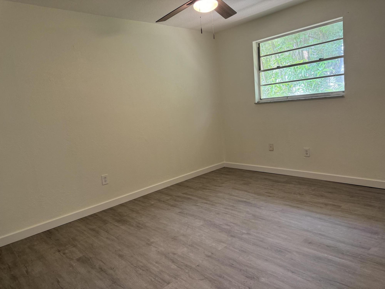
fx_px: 267
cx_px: 192
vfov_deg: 56.8
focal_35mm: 24
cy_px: 144
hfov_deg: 71.6
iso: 160
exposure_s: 1/60
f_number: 1.78
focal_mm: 6.76
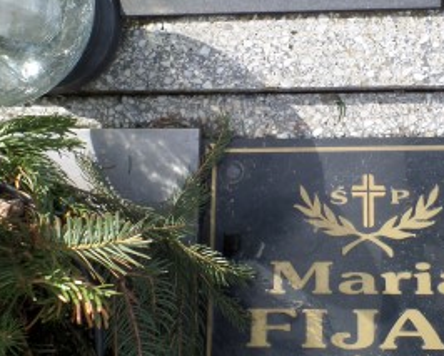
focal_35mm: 54
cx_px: 346
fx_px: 710
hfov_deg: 33.9
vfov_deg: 27.7
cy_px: 90
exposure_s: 1/250
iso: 100
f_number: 3.5
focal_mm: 4.1
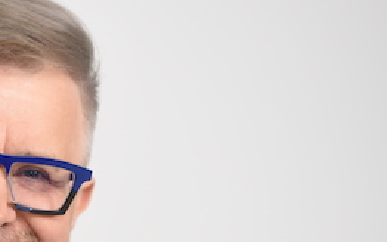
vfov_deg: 2.2
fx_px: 6394
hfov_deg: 3.5
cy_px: 202
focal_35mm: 606
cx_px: 0
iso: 500
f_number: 3.2
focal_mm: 195
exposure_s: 1/400
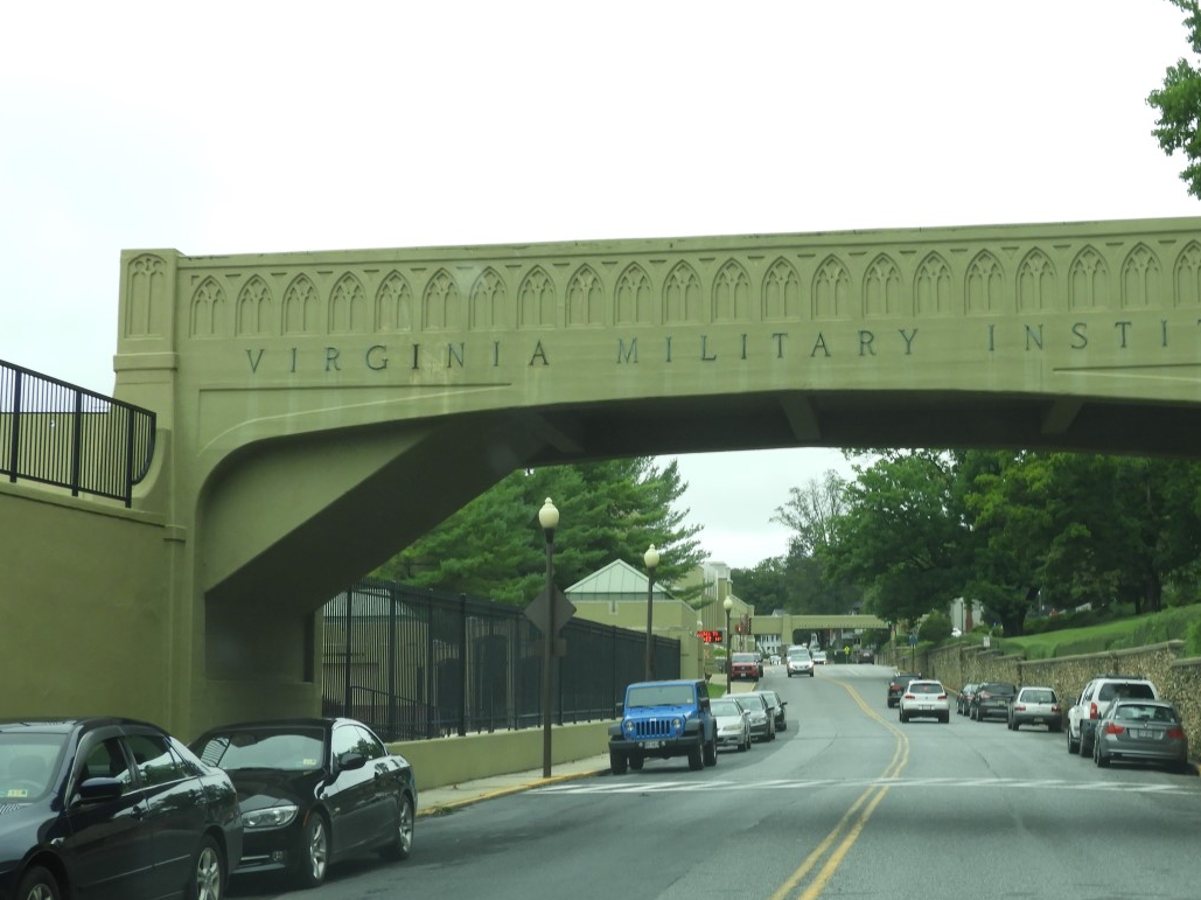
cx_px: 807
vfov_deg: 23.3
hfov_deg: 30.5
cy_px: 412
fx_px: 2185
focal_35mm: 63
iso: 100
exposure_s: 1/200
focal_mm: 8.1
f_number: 4
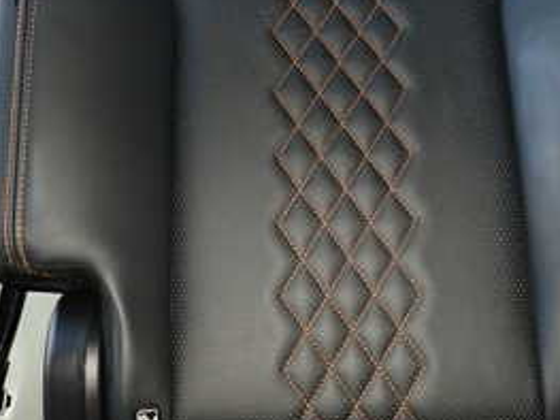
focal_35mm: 57
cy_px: 77
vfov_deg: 25.2
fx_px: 922
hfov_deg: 33.8
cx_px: 281
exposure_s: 1/30
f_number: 5.6
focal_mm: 4.5
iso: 320
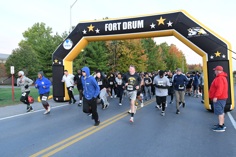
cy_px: 78
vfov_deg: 43.6
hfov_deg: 61.9
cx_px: 118
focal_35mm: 30
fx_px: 197
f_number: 2.8
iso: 3200
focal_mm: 20
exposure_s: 1/500
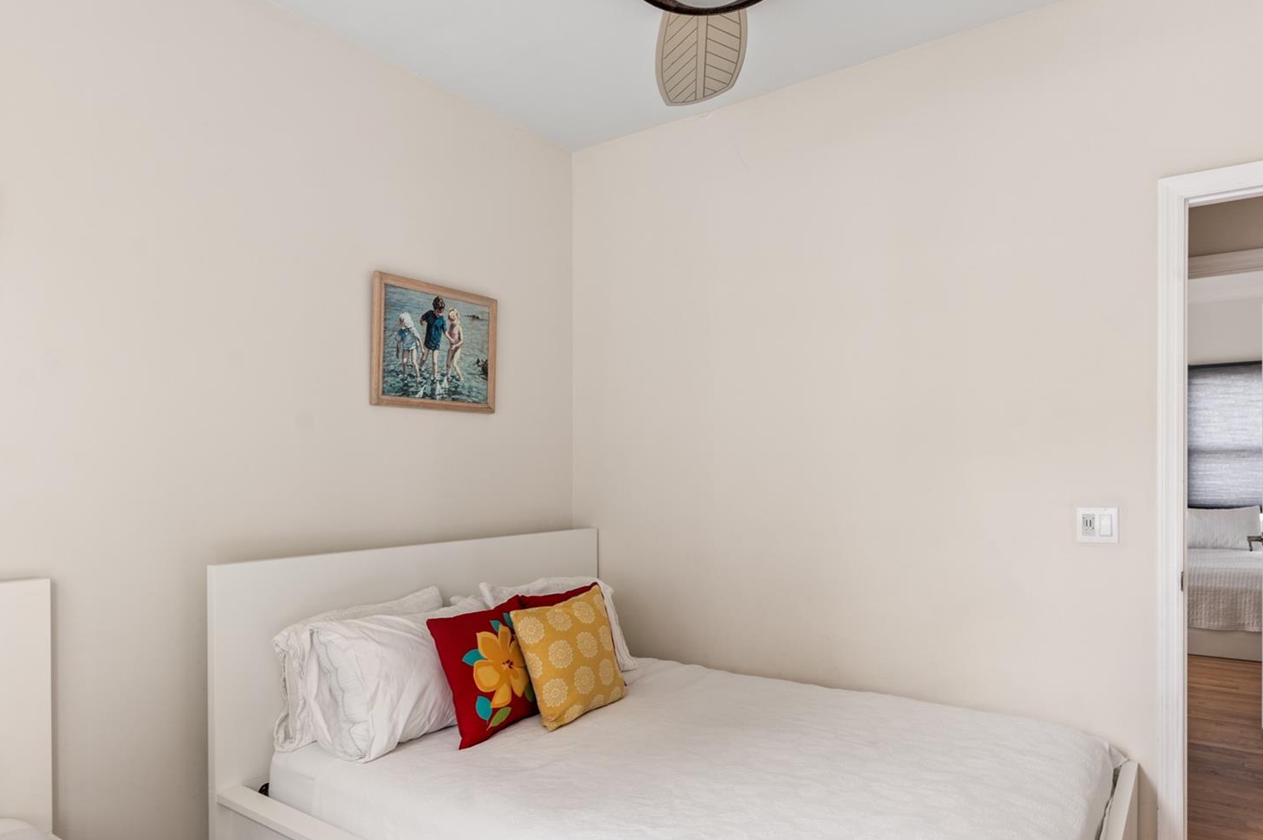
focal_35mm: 21
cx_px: 638
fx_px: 736
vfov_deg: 59.4
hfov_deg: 81.2
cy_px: 403
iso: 320
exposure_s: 1/2
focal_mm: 15
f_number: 7.1
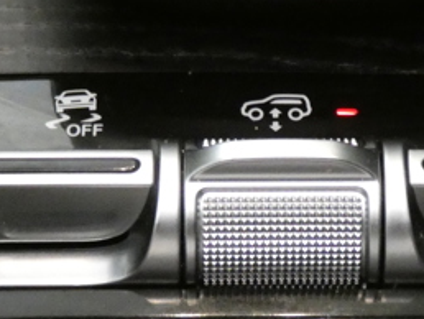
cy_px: 107
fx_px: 2317
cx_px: 284
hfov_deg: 10.4
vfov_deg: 7.9
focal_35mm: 189
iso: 1600
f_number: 4.1
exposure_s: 1/20
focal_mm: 10.8
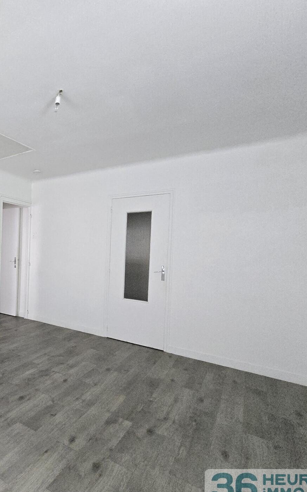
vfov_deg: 88.0
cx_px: 5
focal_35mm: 19
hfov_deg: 51.0
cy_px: 253
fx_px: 254
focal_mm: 2.2
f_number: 2.2
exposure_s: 1/50
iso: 1600
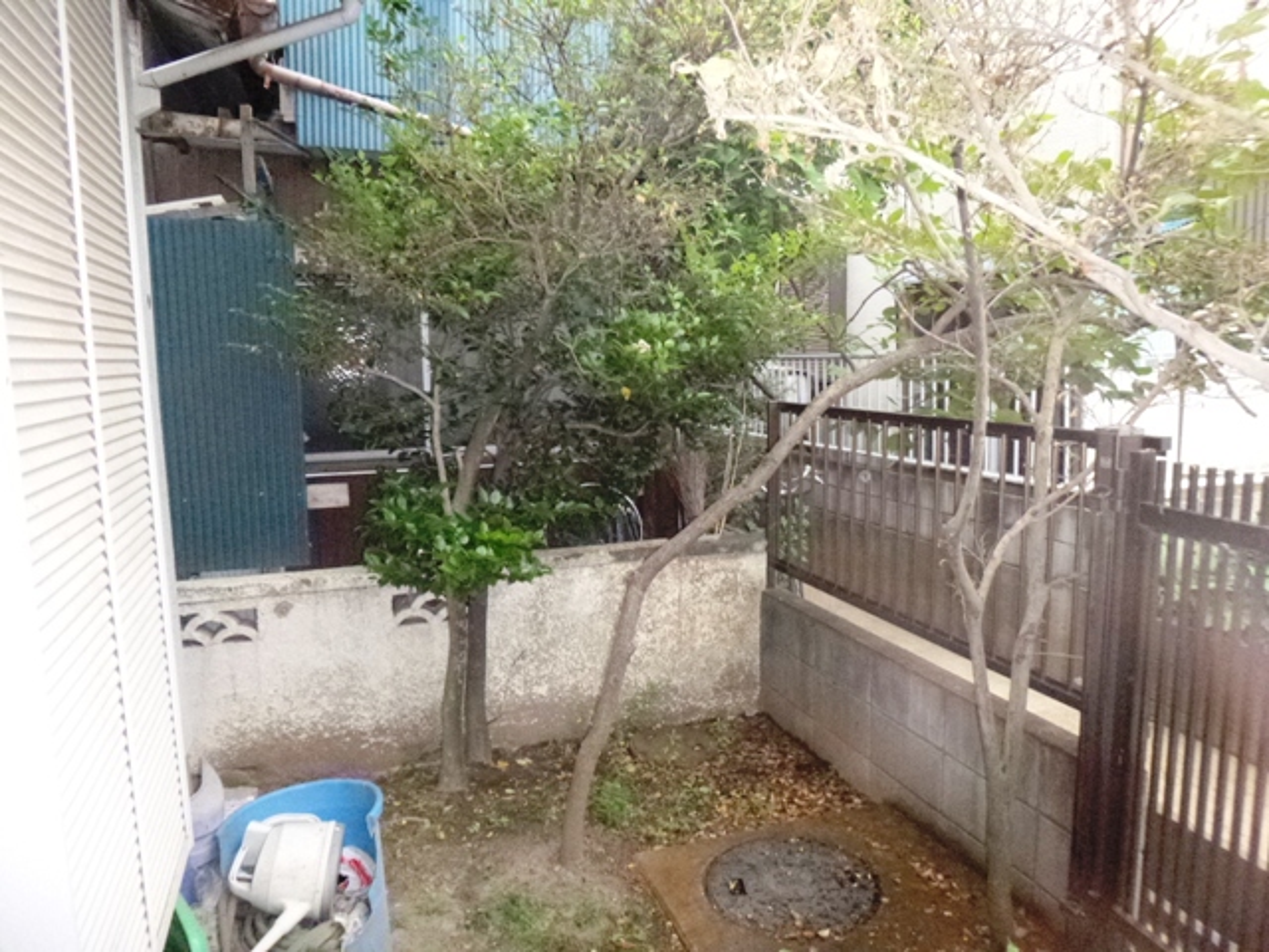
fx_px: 916
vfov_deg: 54.9
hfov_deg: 69.4
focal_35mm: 25
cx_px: 634
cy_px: 476
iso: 1000
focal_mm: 4.5
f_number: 3.9
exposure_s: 1/60
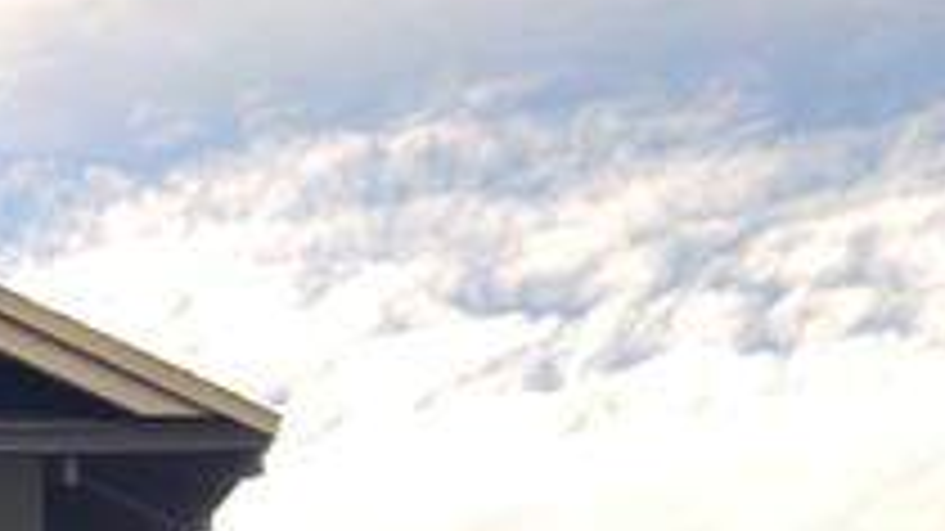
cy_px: 1438
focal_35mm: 191
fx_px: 4785
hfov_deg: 10.3
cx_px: -990
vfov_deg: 6.0
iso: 64
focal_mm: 6.76
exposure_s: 1/6000
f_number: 1.8
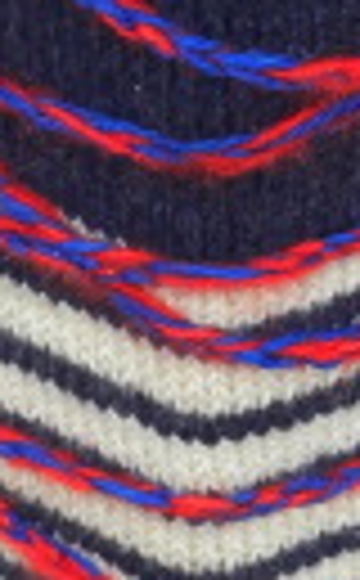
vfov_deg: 7.7
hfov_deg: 4.8
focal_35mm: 274
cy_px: 67
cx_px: 324
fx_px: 4325
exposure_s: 1/131
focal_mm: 9.2
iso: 64
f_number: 4
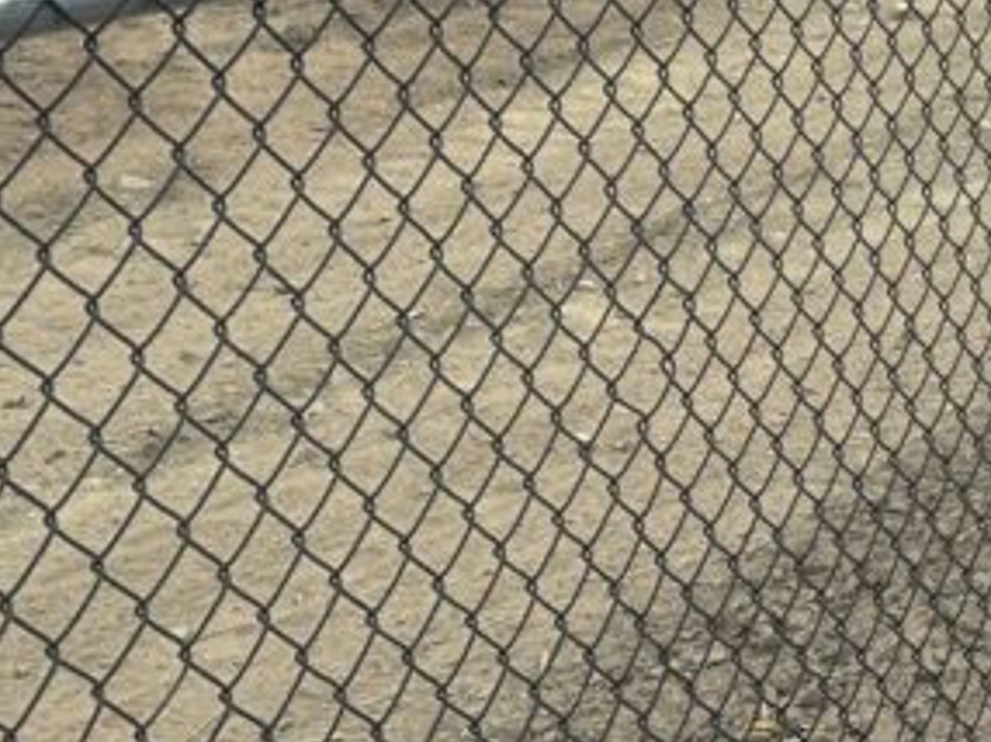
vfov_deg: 16.1
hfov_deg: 21.8
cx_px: 1043
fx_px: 2460
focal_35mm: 86
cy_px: -281
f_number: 1.78
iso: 80
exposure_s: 1/5000
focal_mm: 6.86
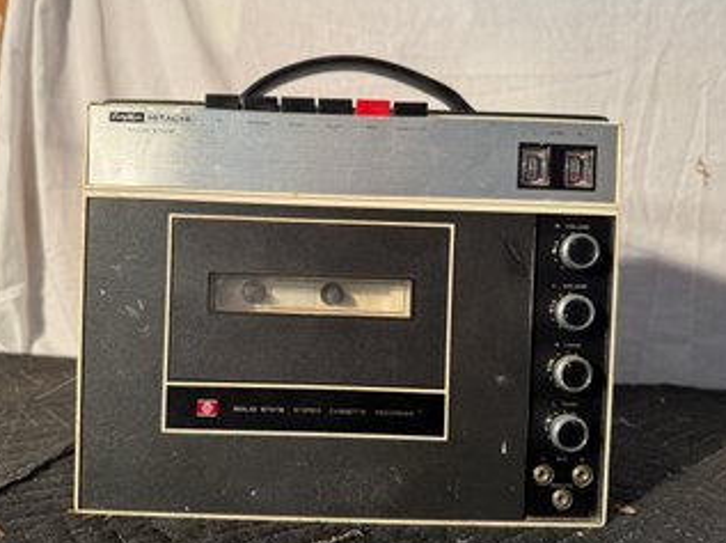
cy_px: 265
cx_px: 342
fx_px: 545
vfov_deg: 53.0
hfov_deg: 67.3
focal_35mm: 26
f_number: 1.78
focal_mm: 6.76
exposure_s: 1/120
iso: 200
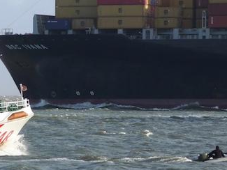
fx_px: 3615
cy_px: 78
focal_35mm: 551
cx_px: 74
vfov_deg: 2.7
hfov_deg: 3.6
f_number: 4.9
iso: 100
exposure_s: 1/320
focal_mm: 47
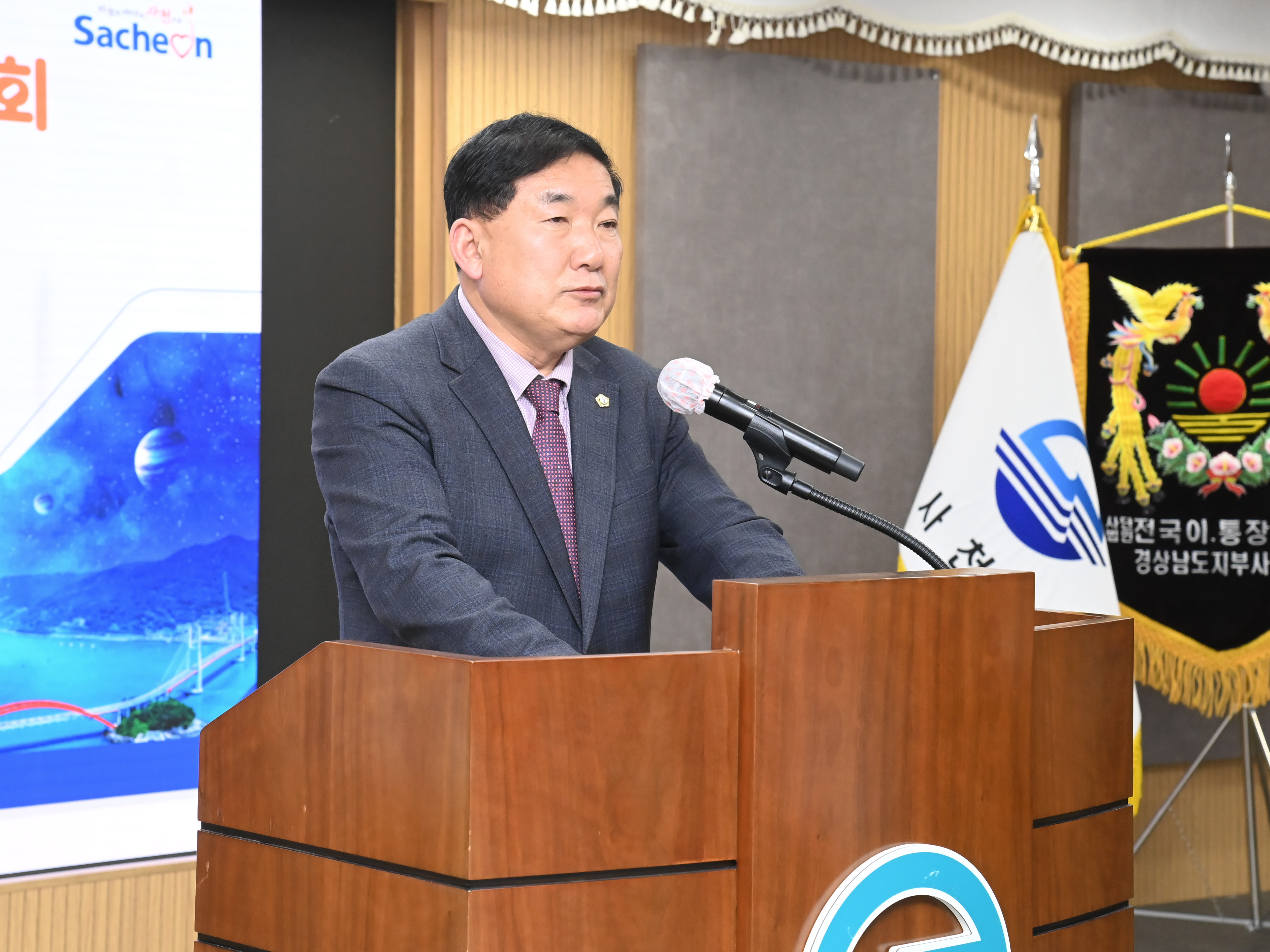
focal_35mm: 72
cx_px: 612
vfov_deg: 20.4
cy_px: 473
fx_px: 2642
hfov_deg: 27.0
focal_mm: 66
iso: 5000
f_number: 8
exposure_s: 1/250
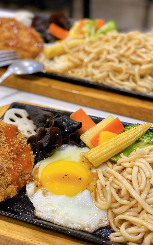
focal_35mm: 56
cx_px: 65
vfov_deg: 36.3
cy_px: 124
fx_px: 374
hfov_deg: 23.1
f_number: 2
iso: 125
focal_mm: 6
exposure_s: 1/40
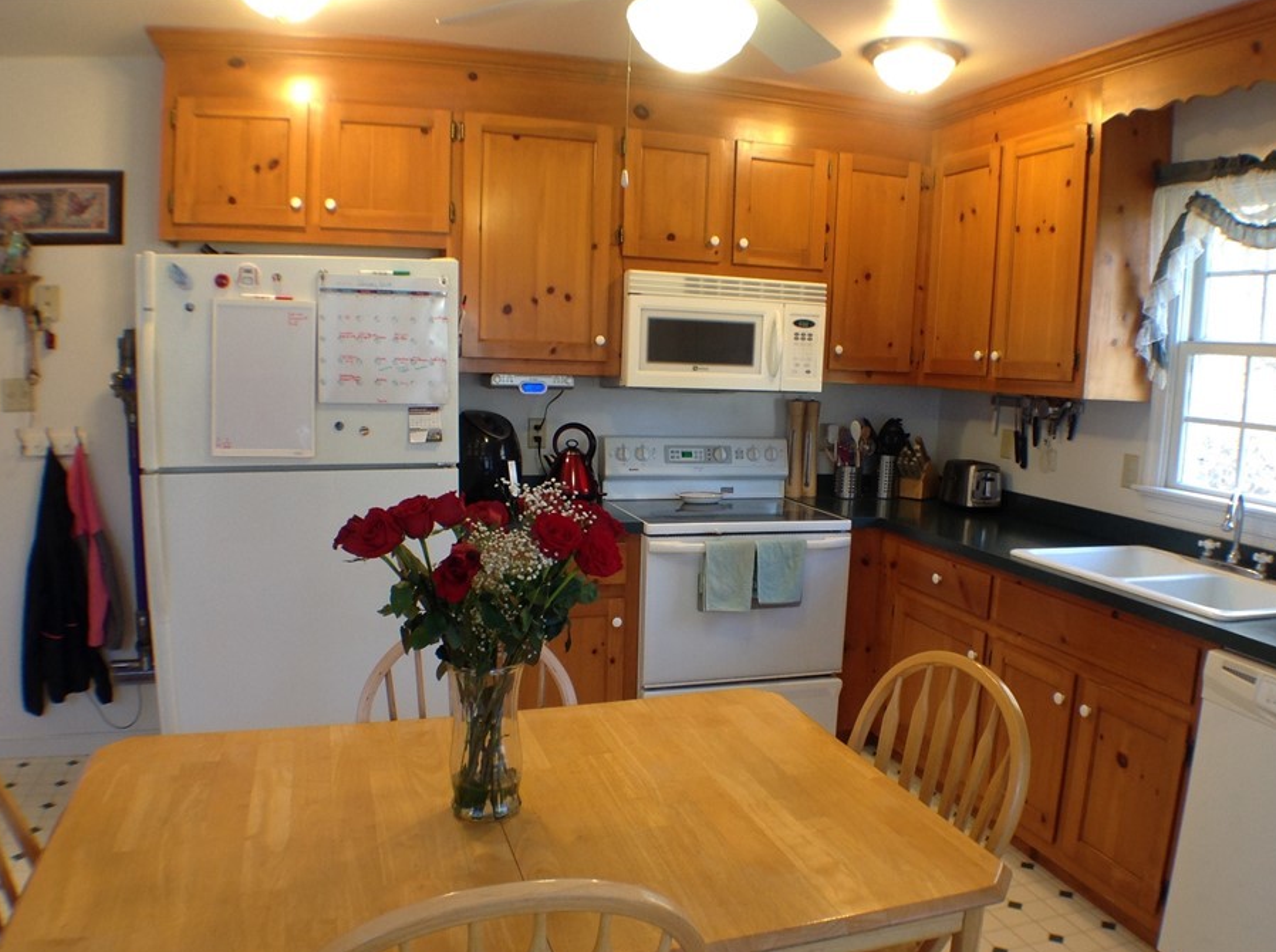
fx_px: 1472
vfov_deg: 35.8
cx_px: 683
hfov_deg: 46.8
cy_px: 539
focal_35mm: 40
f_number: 2.4
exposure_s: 1/15
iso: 64
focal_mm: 4.28
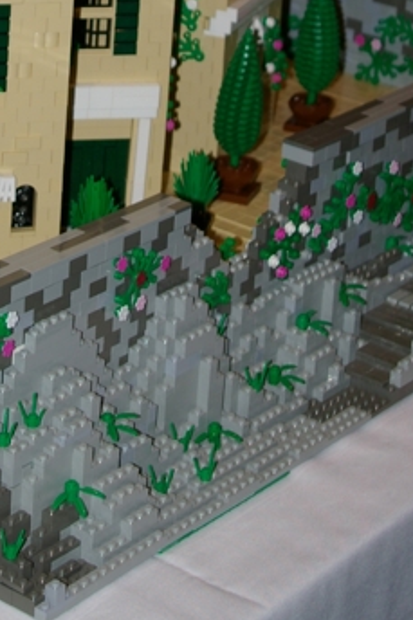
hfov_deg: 11.0
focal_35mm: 124
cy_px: -32
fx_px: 2140
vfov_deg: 16.1
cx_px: 67
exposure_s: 1/45
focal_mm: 33
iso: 200
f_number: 4
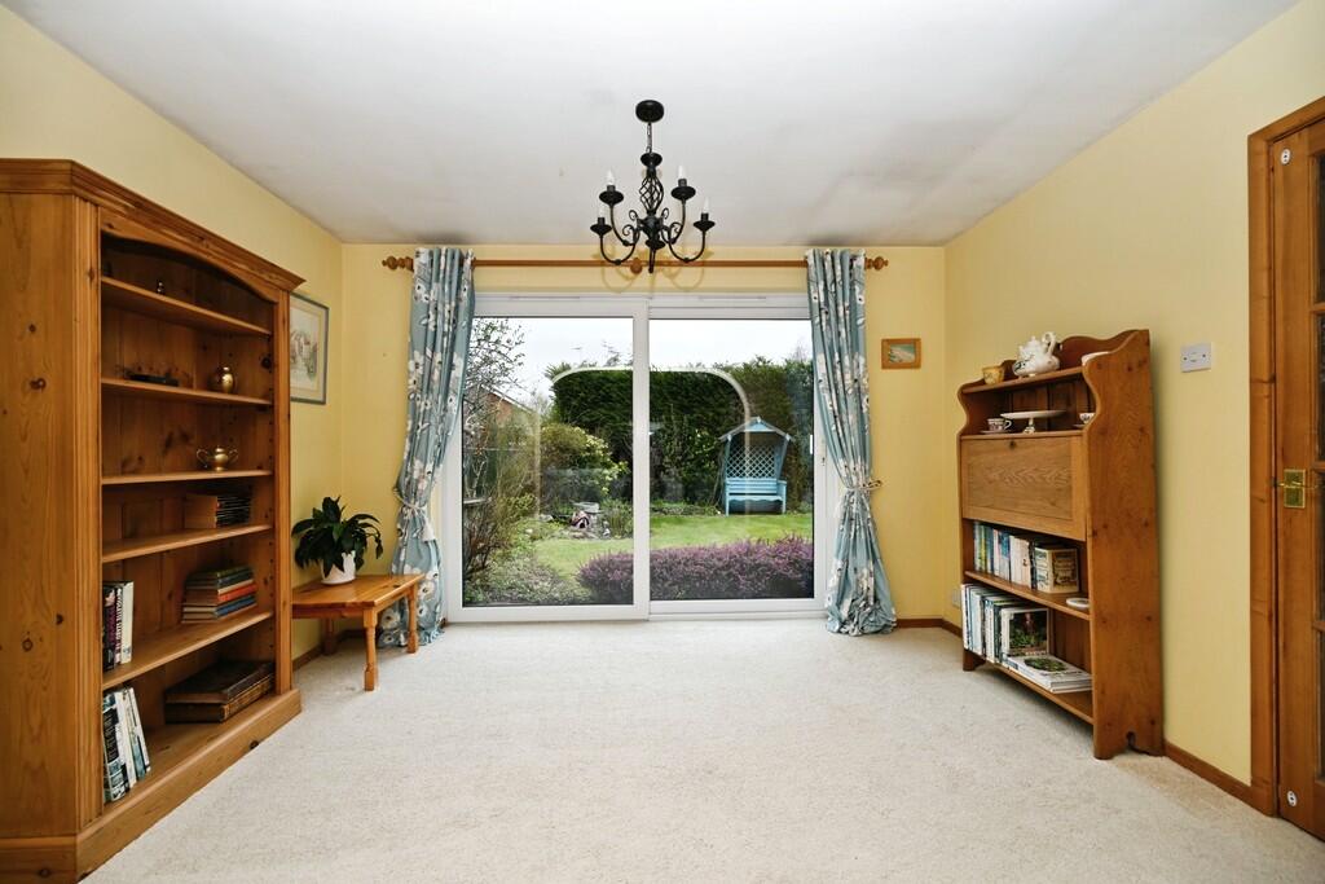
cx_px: 662
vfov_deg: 81.2
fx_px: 515
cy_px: 442
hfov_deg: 104.2
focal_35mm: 14
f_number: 5.6
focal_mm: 14
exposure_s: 1/100
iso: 100
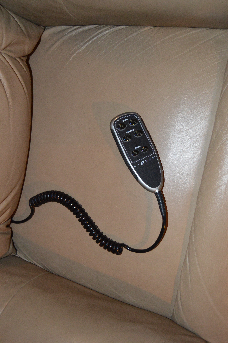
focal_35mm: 33
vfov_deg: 57.3
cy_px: 172
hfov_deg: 39.9
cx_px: 114
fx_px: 314
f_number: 3.5
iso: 2000
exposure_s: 1/60
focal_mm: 22
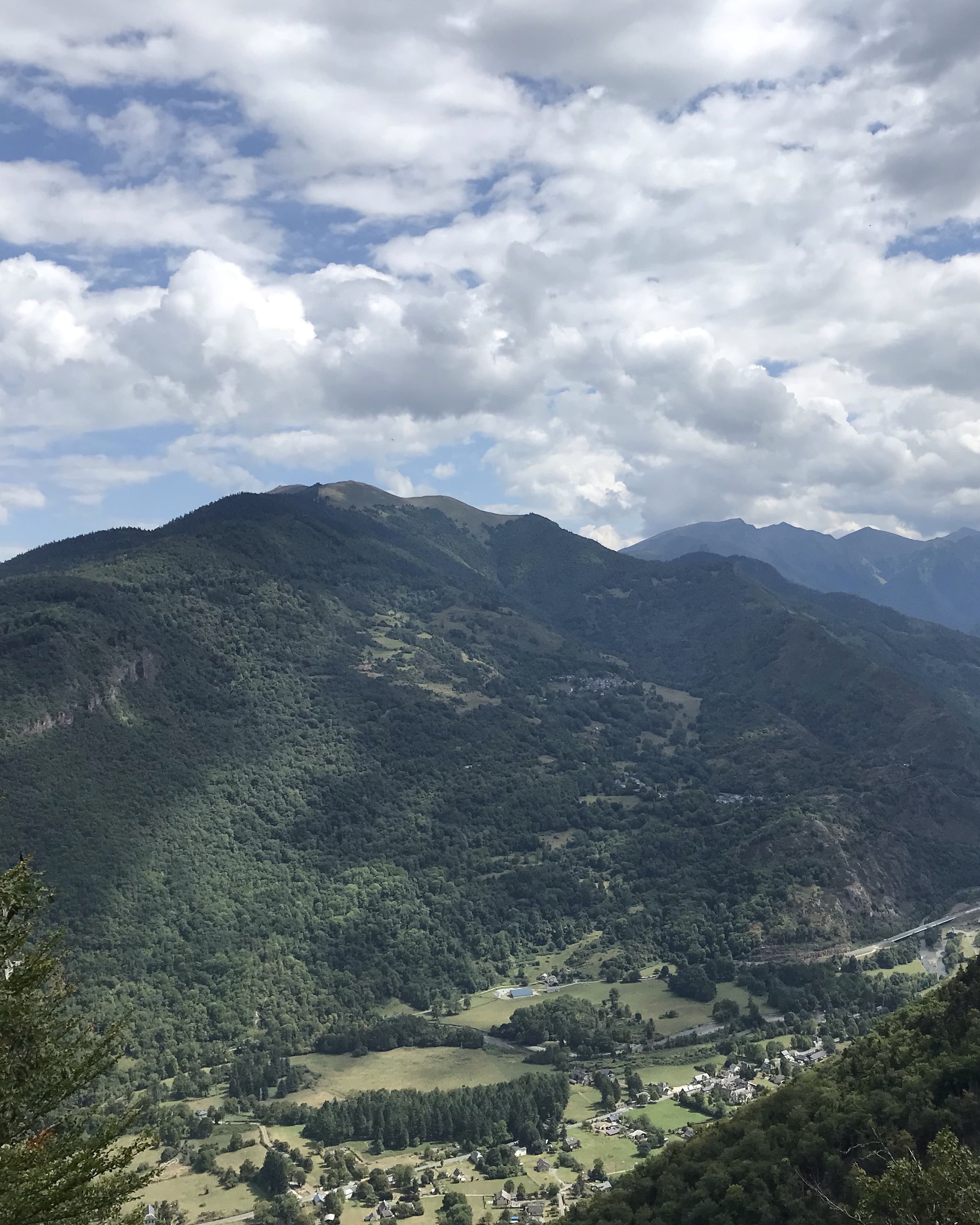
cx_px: 615
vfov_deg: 49.1
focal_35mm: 37
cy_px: 605
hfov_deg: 39.9
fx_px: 1341
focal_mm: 3.99
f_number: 1.8
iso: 20
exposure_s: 1/4167
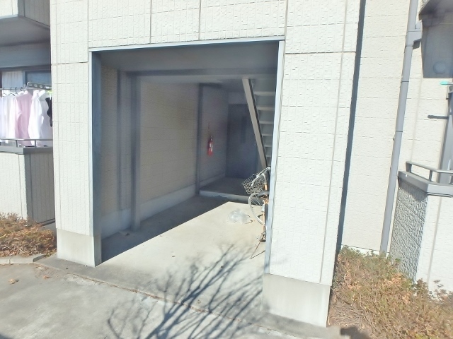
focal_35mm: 21
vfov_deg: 63.4
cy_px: 170
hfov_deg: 79.0
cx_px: 226
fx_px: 275
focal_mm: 3.7
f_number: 6
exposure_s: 1/400
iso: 125
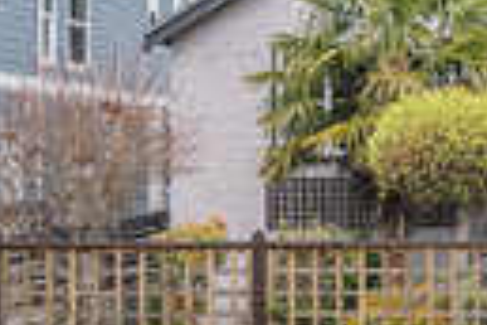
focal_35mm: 118
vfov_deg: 11.6
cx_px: 564
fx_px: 1596
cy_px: 45
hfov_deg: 16.7
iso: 320
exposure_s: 1/160
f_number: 6.3
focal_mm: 35
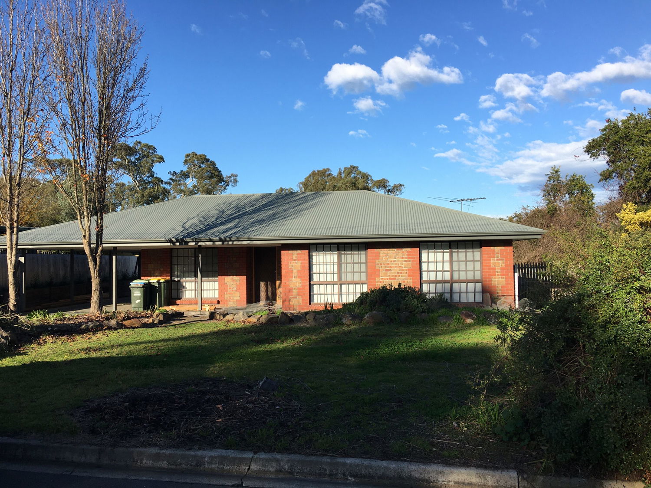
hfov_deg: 61.7
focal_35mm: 29
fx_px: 545
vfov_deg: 48.2
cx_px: 326
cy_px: 244
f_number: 2.2
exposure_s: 1/1115
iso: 25
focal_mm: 4.15
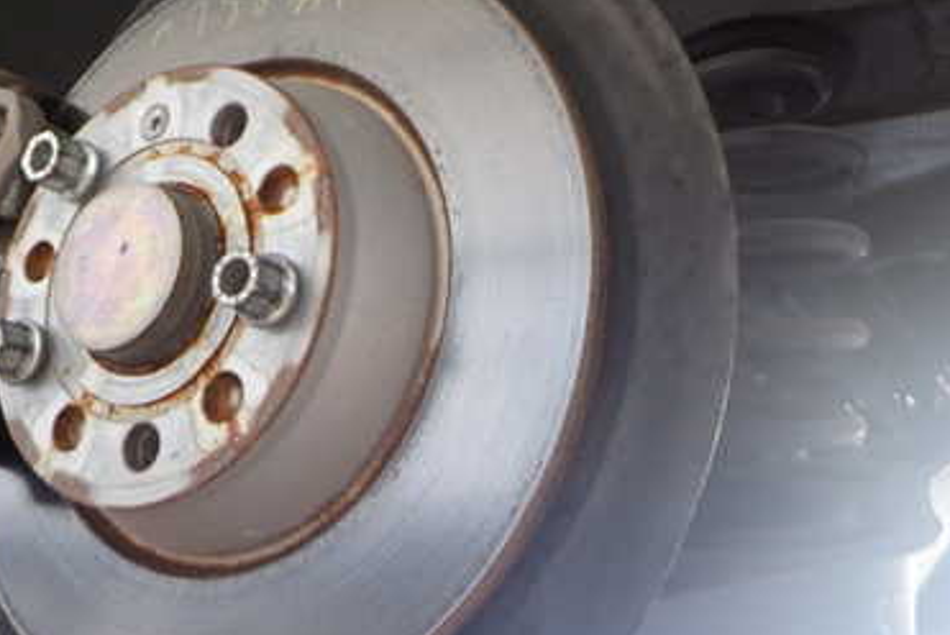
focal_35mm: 42
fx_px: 1109
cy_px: 279
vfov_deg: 31.9
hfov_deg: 46.3
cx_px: 412
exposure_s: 1/30
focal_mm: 4.5
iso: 200
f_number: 2
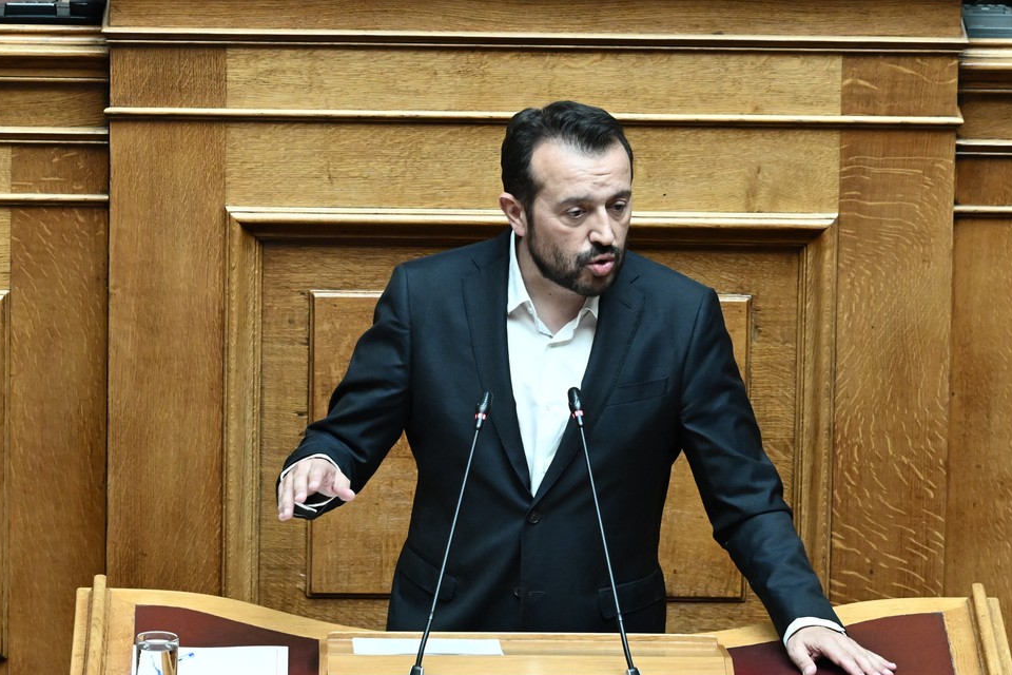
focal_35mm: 375
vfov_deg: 3.7
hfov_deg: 5.5
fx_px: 10541
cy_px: 312
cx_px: 568
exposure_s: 1/500
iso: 5000
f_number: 6.3
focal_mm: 200
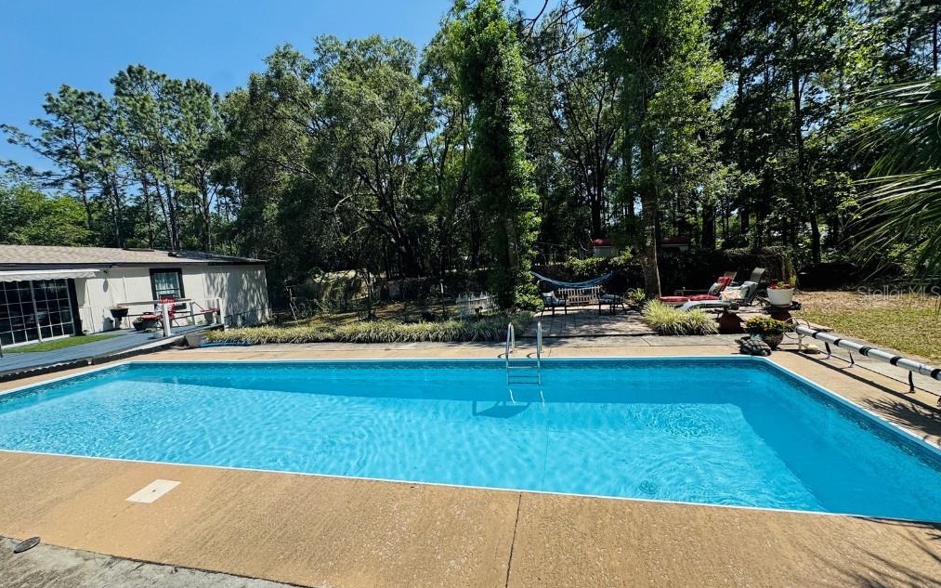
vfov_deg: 74.8
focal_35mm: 15
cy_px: 293
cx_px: 469
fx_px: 385
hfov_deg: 101.5
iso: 50
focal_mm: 2.22
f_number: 2.2
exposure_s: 1/1832
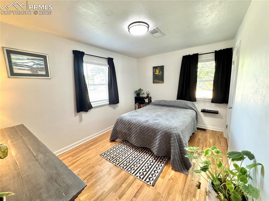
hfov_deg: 102.1
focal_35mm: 14
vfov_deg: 85.6
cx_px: 134
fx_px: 109
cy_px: 100
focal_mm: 2.22
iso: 250
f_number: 2.2
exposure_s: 1/120
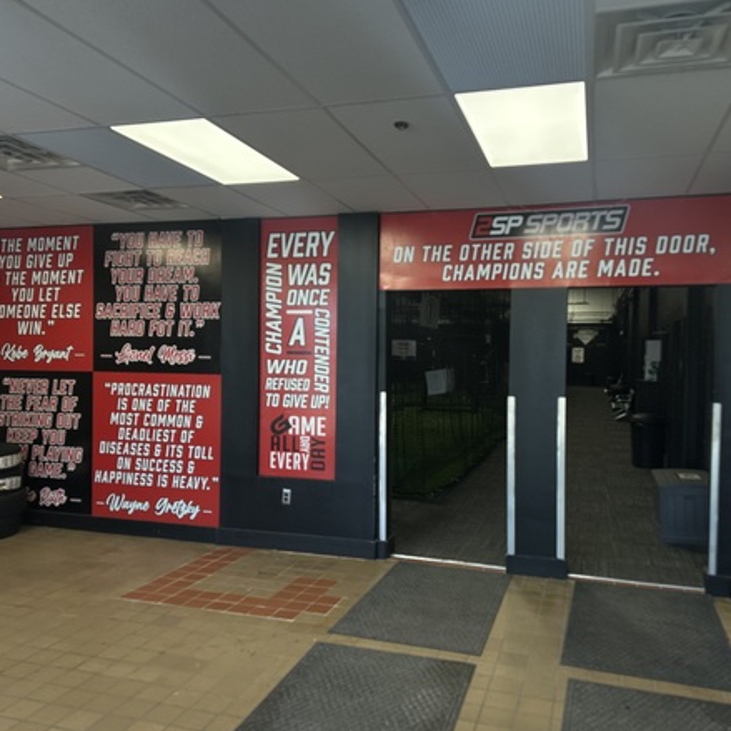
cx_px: 383
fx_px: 693
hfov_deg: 55.6
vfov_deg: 55.6
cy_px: 365
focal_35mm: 29
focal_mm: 6.86
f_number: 1.78
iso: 80
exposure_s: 1/402
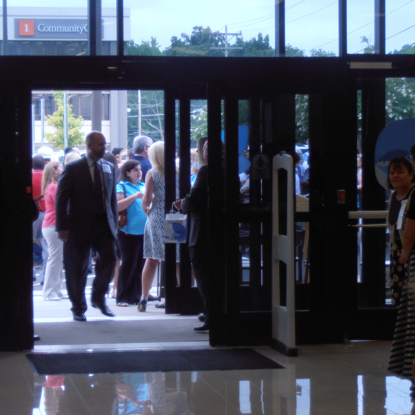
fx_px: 1777
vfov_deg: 13.3
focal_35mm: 131
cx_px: 183
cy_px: 208
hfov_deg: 13.3
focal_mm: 19.64
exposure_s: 1/80
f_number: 5.5
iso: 125
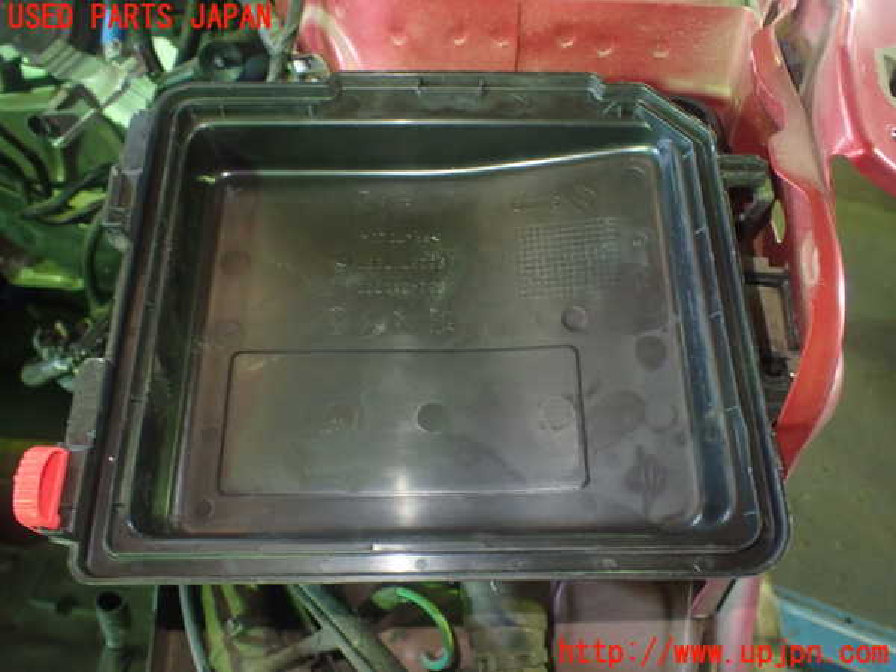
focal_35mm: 30
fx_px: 777
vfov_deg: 46.8
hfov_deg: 60.0
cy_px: 336
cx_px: 448
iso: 800
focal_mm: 5.4
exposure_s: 1/40
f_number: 2.3
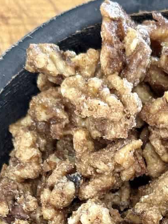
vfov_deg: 13.9
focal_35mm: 137
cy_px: 285
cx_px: 174
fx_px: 888
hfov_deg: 10.7
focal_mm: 6.9
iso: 320
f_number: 1.8
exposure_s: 1/40
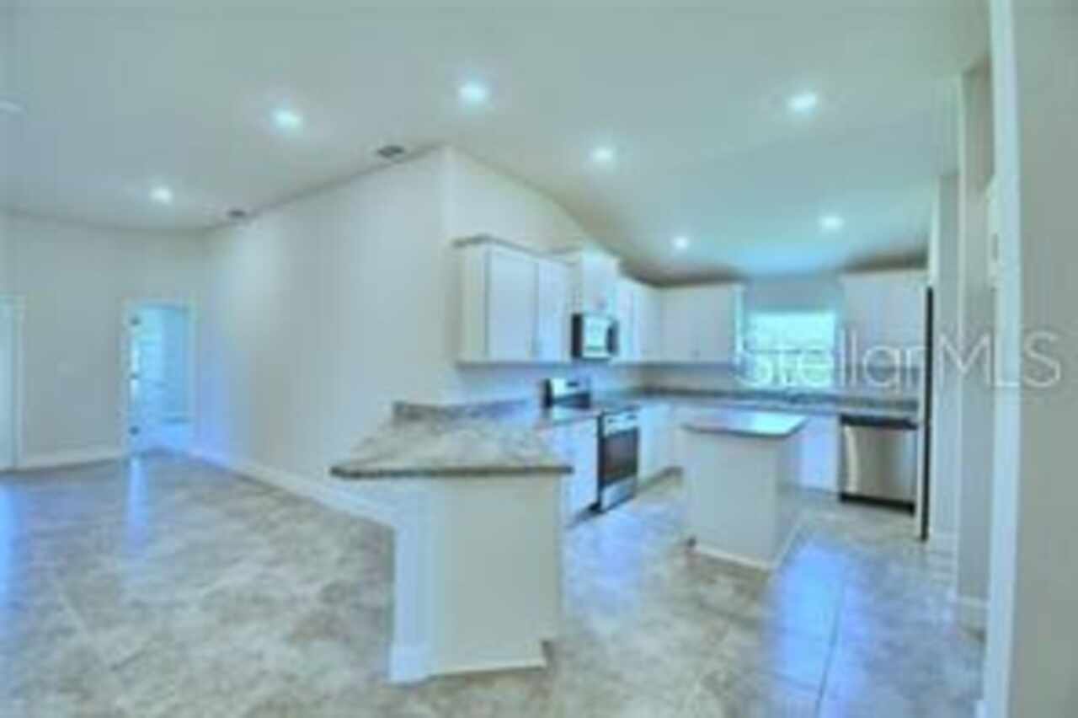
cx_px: 539
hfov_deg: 100.4
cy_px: 359
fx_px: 449
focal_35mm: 15
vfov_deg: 77.3
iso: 400
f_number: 4.5
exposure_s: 1/60
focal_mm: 10
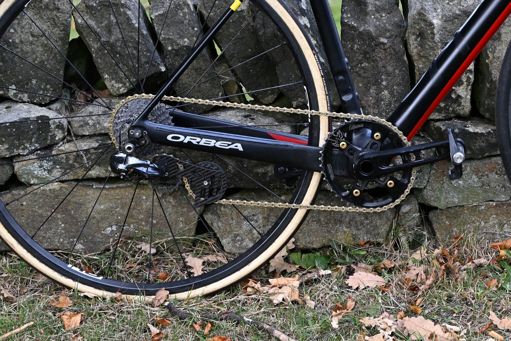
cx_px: 256
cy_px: 170
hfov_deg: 28.8
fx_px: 994
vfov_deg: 19.5
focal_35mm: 70
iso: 2500
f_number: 5.6
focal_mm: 70
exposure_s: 1/1250
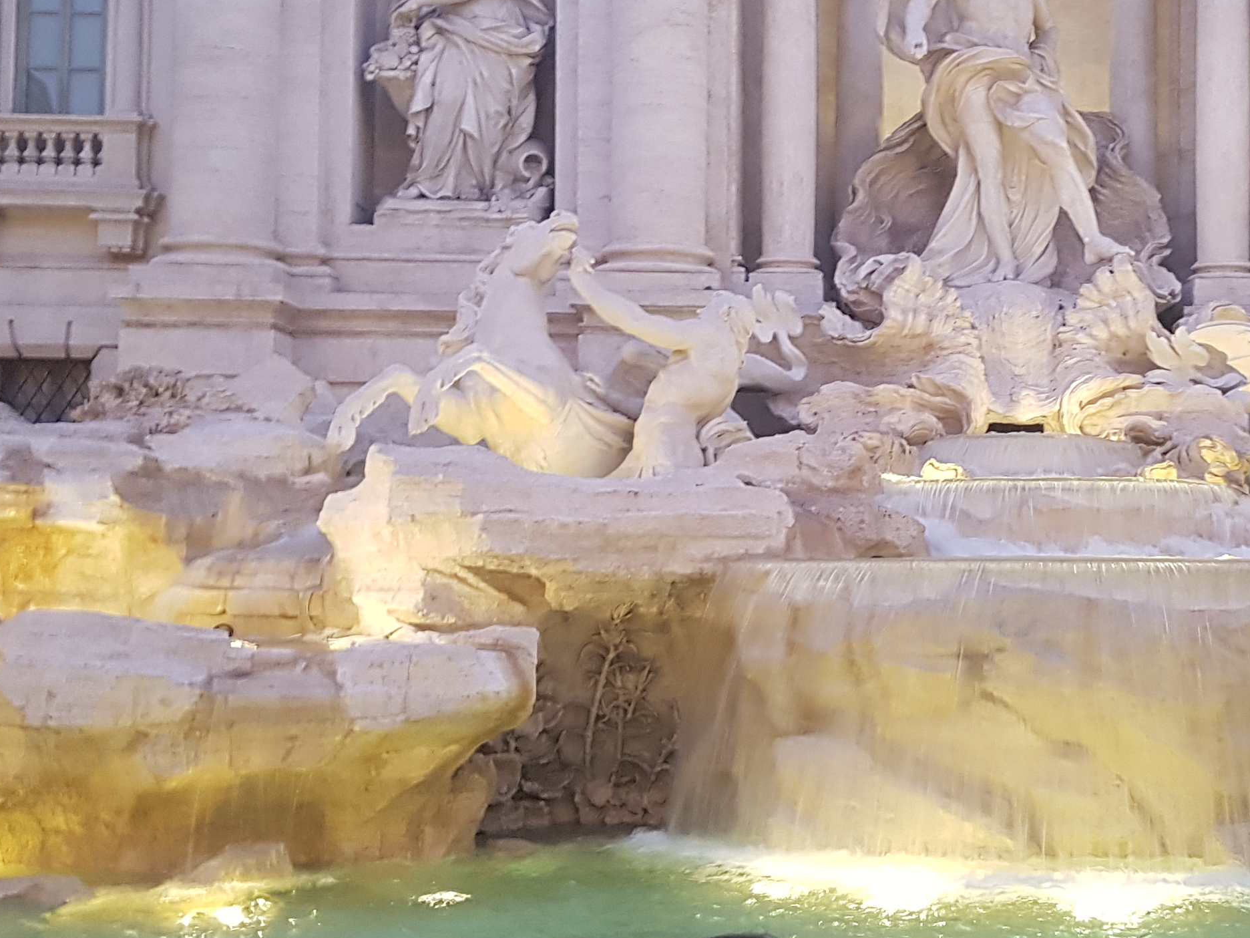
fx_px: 2022
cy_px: 386
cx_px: 964
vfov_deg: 26.1
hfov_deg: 33.5
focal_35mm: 56
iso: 250
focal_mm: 4.2
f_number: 1.7
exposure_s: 1/13
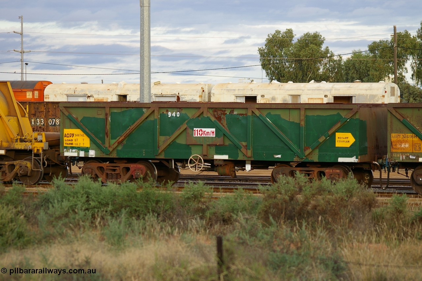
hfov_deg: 12.5
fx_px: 1932
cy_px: 140
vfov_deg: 8.3
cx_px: 211
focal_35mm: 165
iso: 200
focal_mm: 110
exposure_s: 1/180
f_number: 4.5
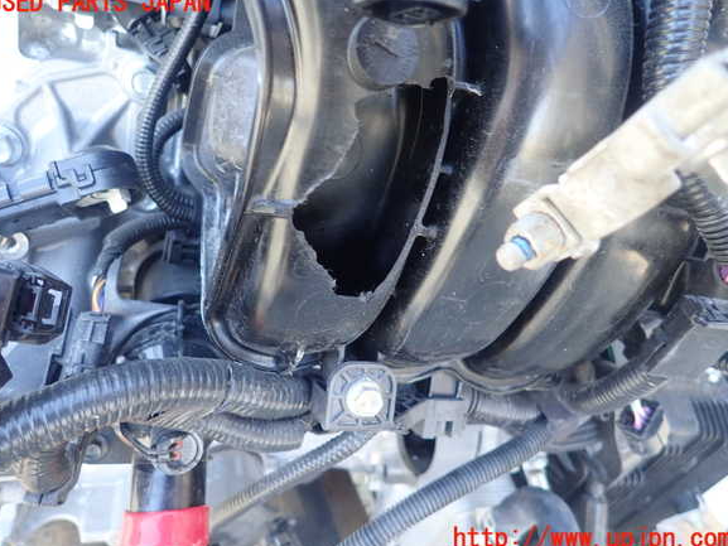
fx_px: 547
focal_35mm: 26
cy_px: 271
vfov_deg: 53.1
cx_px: 360
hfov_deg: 67.3
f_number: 2
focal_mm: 4.5
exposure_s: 1/50
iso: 200
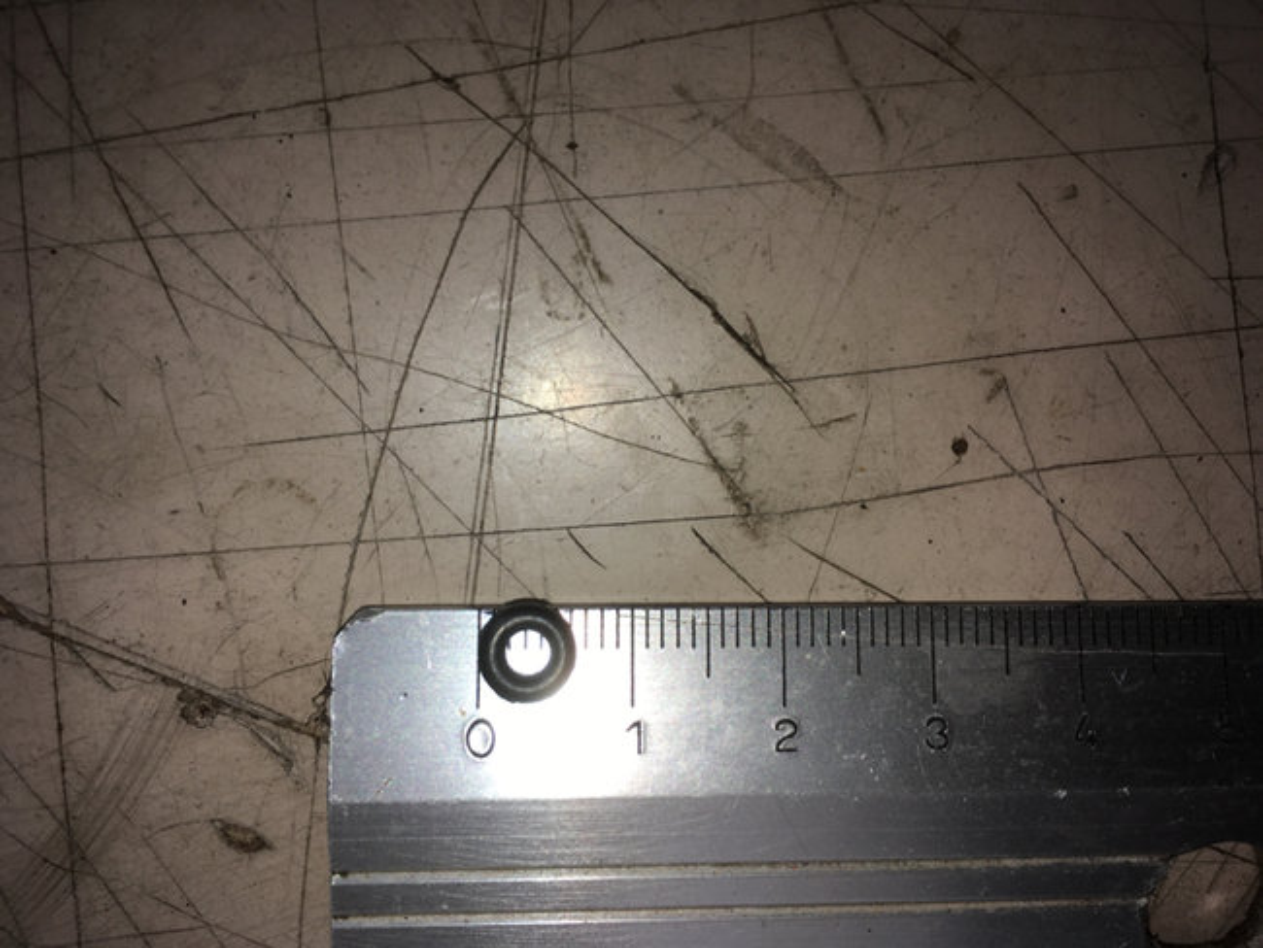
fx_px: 1058
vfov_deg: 48.3
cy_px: 474
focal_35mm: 29
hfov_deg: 61.6
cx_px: 632
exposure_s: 1/1304
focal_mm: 4.15
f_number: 2.2
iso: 25
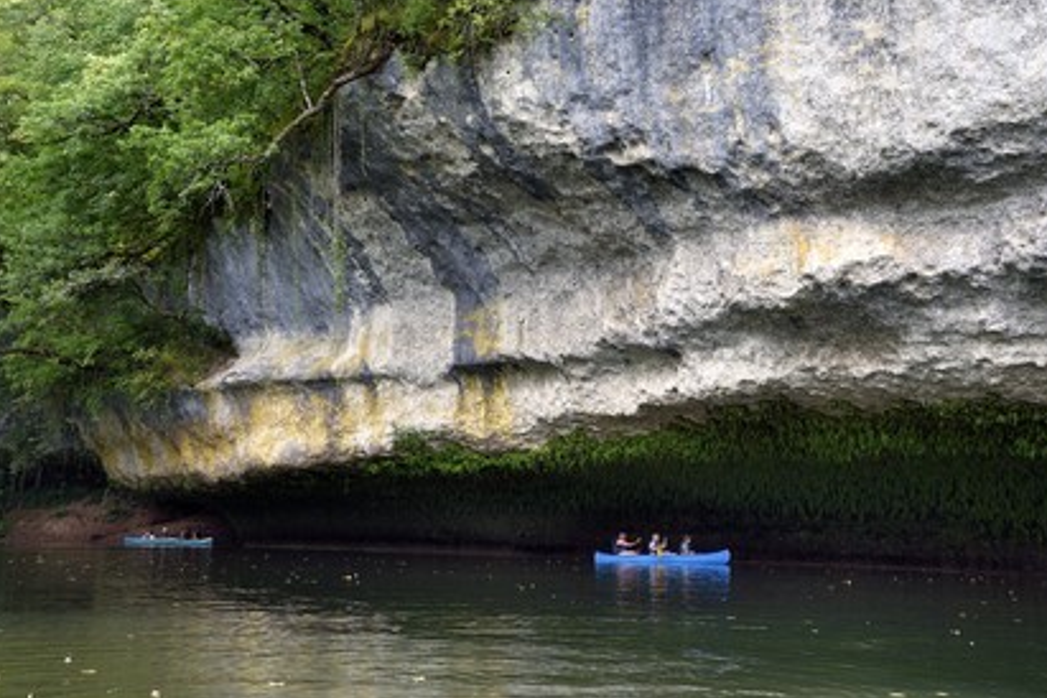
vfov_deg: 29.9
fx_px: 1309
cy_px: 346
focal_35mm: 45
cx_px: 520
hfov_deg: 43.6
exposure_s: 1/250
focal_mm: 44
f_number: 10
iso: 800
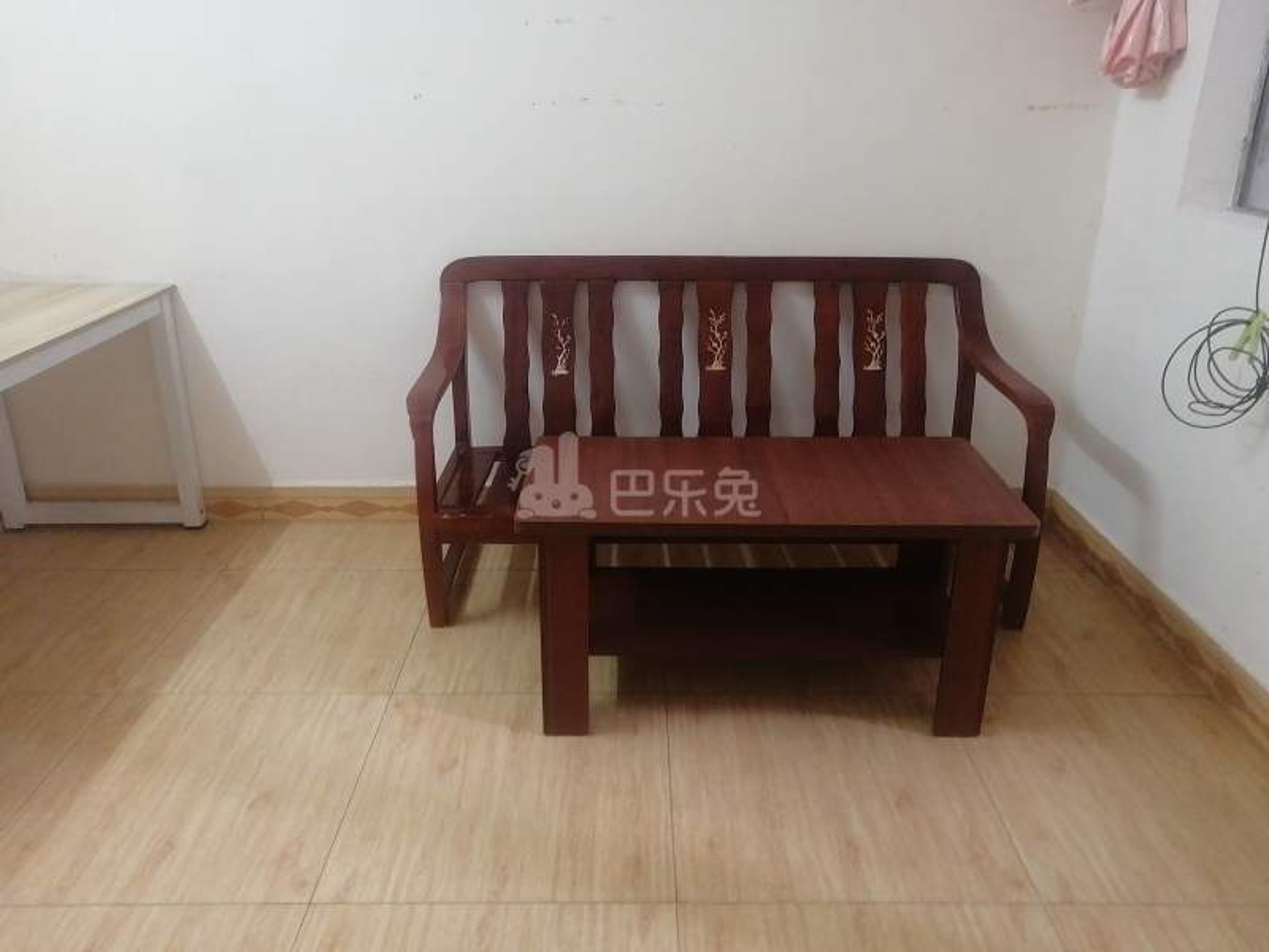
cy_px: 476
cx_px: 634
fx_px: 953
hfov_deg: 67.3
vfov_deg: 53.1
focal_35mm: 26
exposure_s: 1/33.3
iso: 250
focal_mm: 3.62
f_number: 1.8
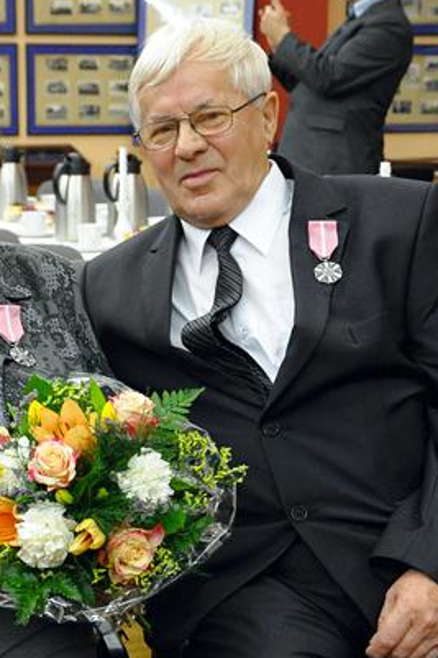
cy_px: 520
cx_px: 134
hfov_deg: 12.6
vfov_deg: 18.8
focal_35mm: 108
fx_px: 1973
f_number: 5.6
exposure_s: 1/80
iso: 2500
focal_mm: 34
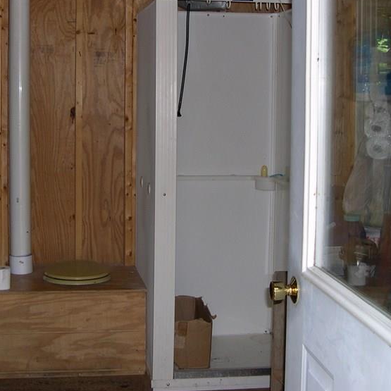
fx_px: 792
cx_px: 144
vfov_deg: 27.6
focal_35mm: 62
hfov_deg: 27.6
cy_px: 131
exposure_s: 1/60
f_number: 2.8
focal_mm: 8
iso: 100
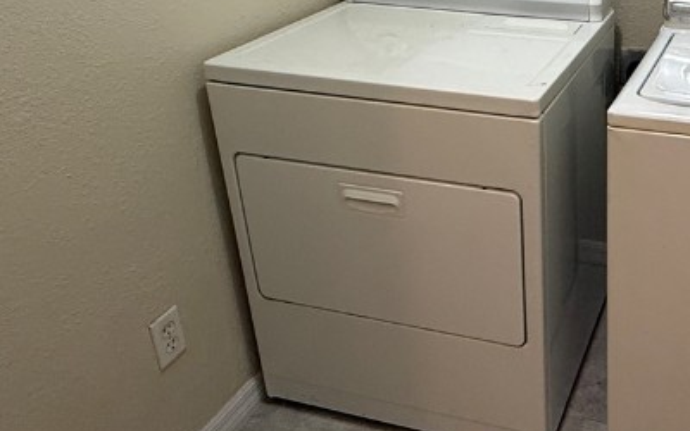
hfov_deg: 47.4
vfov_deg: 32.4
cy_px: 69
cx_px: 593
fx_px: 715
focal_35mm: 38
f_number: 2.2
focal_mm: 2.22
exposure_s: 1/120
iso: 320
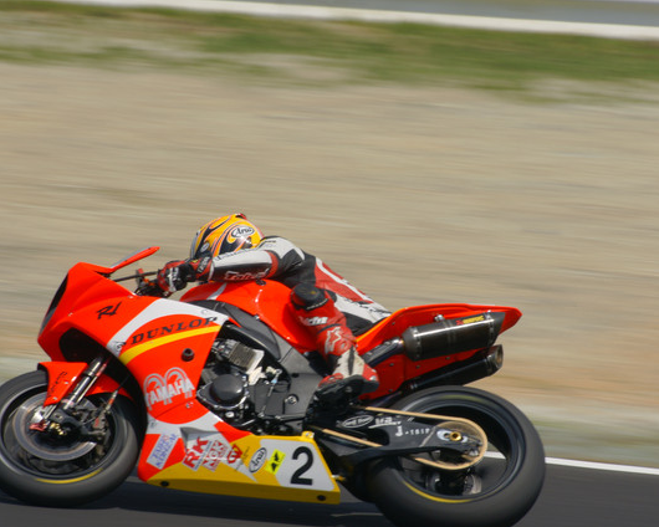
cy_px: 264
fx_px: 16578
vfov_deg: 1.8
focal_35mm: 850
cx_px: 336
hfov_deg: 2.3
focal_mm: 500
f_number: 20
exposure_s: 1/250
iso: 200
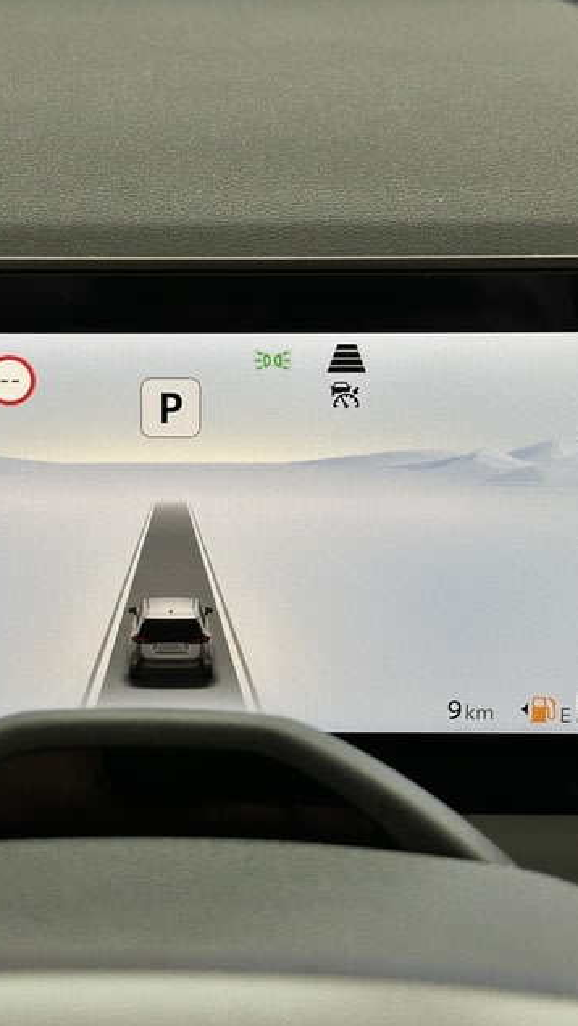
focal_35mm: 74
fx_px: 2015
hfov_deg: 16.3
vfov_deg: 28.6
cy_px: 540
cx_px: 166
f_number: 1.78
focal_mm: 6.86
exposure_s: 1/76
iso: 80
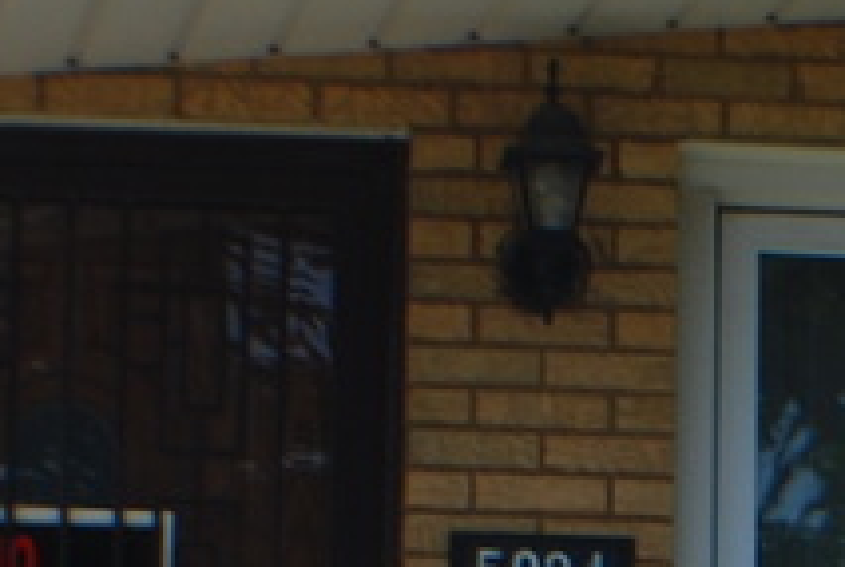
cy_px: 912
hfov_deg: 5.2
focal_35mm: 397
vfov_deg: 3.5
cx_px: 756
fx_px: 9333
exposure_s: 1/200
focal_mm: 35
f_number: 7.1
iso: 100
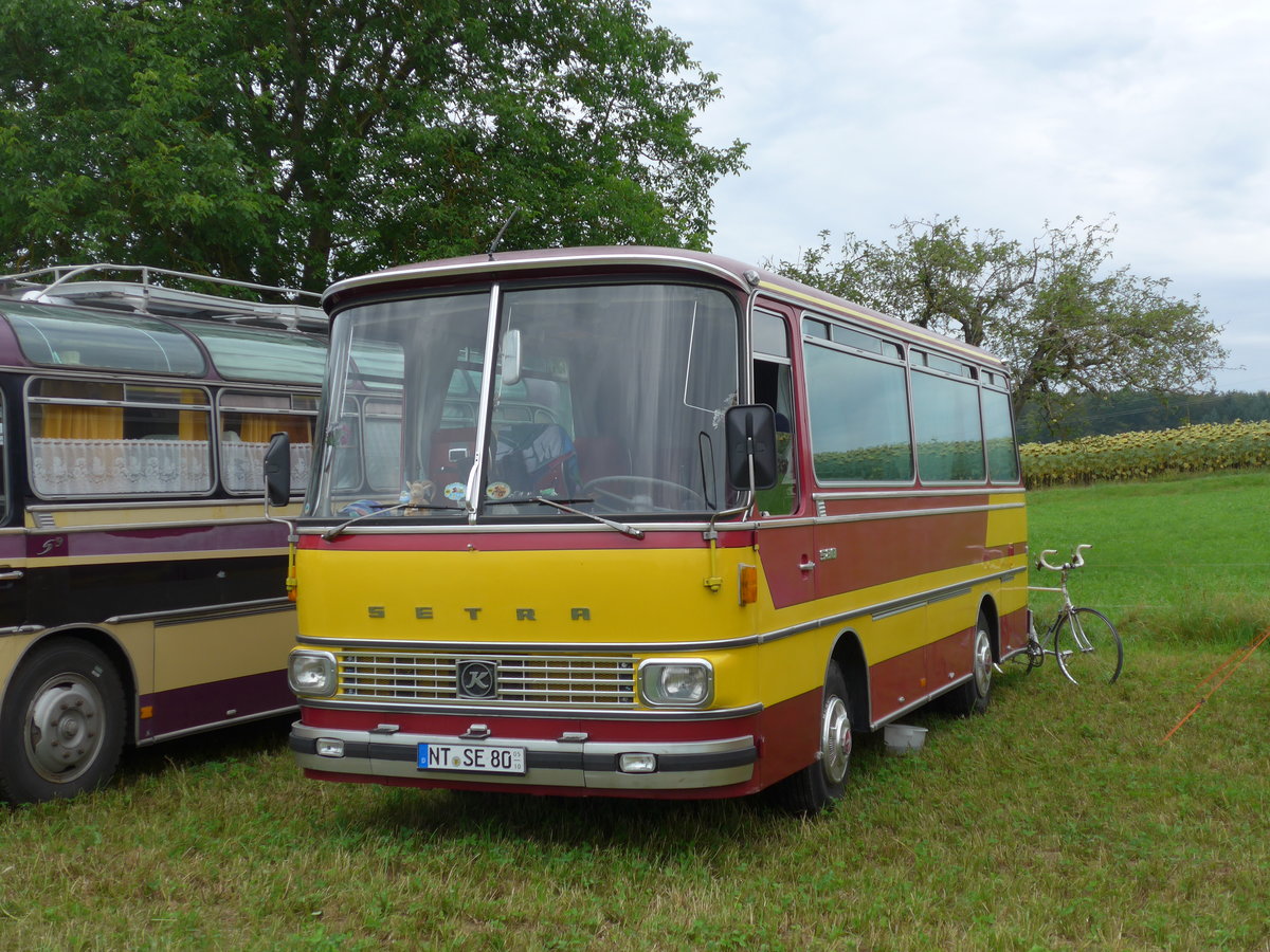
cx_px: 635
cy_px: 476
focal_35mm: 46
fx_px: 1688
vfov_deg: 31.5
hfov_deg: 41.2
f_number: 3
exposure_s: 1/400
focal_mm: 9.5
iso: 80
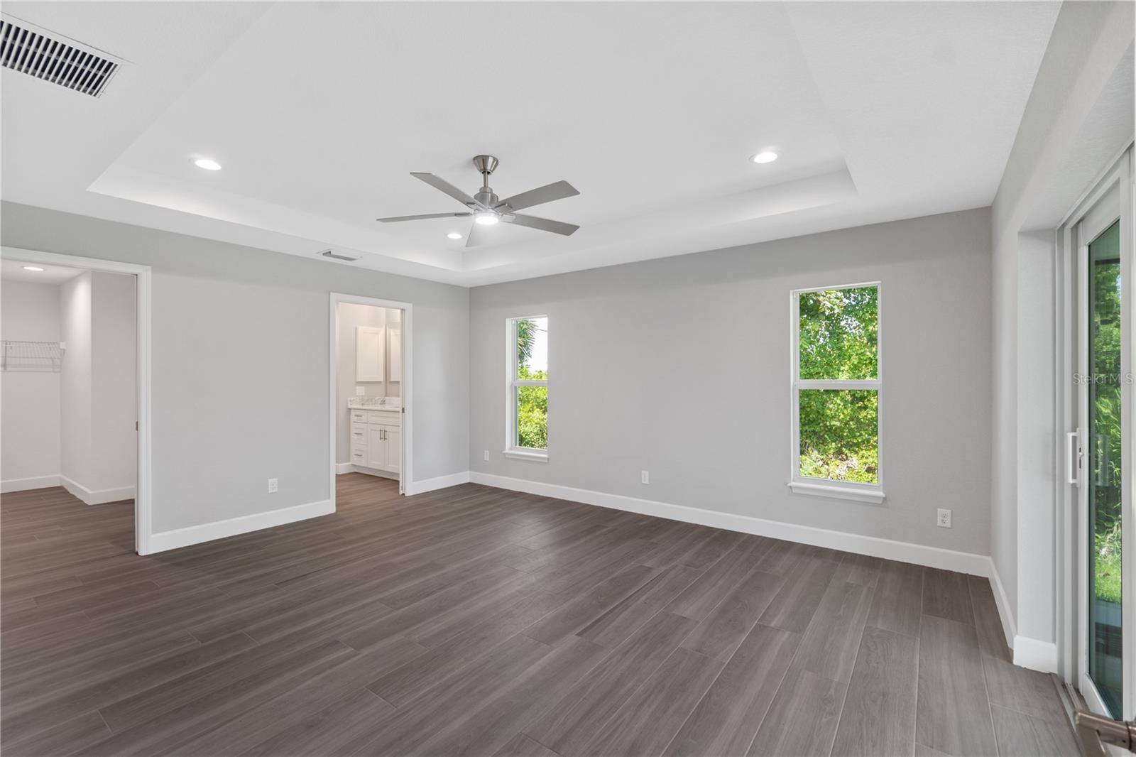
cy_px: 378
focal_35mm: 15
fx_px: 473
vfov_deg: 77.3
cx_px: 568
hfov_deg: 100.4
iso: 100
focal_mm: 10
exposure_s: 1/1.25
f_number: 8
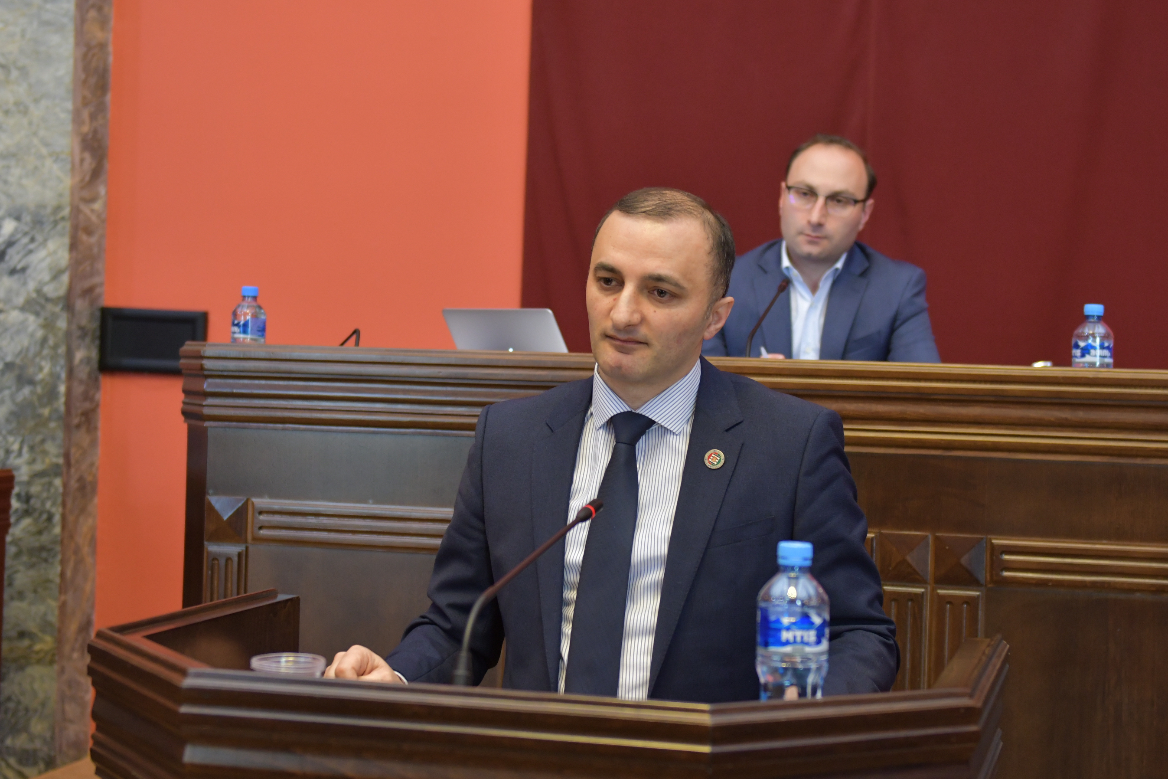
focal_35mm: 62
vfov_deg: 21.9
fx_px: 2011
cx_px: 595
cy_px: 386
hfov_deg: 32.4
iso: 1250
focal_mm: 40
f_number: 2.8
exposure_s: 1/160
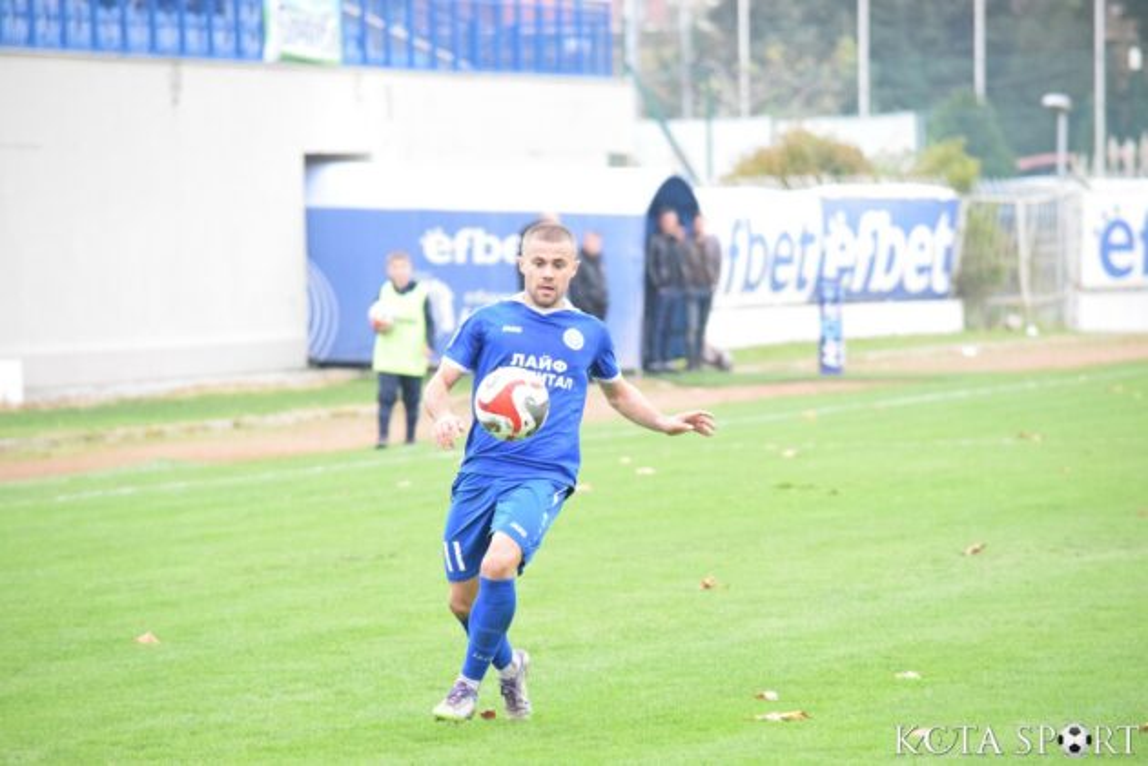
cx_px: 574
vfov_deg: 5.4
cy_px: 383
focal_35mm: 255
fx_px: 8131
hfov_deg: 8.1
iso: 6400
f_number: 5
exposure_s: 1/1000
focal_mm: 170
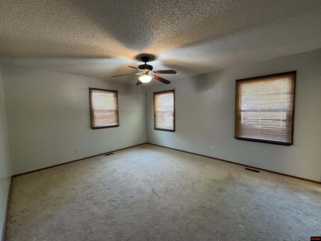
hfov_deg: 102.1
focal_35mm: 14
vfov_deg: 85.7
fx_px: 130
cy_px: 120
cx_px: 160
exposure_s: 1/60
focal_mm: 2.22
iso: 400
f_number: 2.2
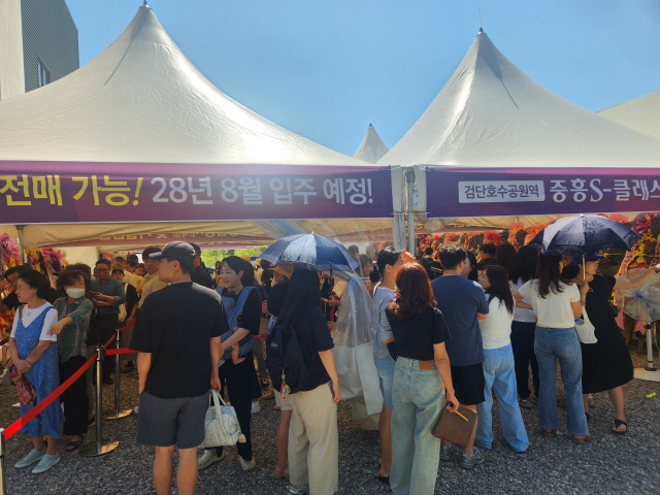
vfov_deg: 58.9
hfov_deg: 73.9
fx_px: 439
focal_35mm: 23
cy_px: 248
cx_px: 330
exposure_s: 1/848
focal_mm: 5.4
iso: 20
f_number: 1.8
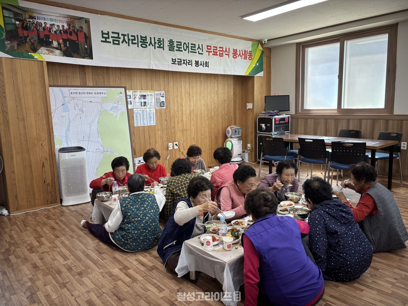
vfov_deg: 53.1
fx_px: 306
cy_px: 153
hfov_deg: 67.3
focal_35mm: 26
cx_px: 204
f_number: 1.6
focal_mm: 5.96
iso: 125
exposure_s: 1/120
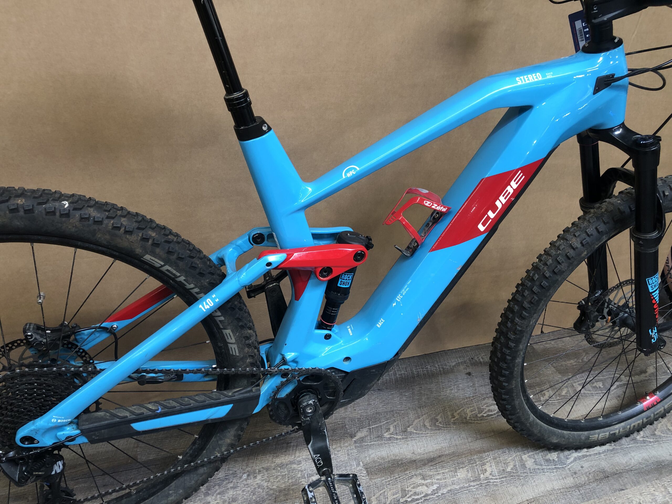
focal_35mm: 28
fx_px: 544
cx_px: 336
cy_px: 252
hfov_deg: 63.4
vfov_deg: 49.7
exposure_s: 1/17
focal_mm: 3.99
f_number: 1.8
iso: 40
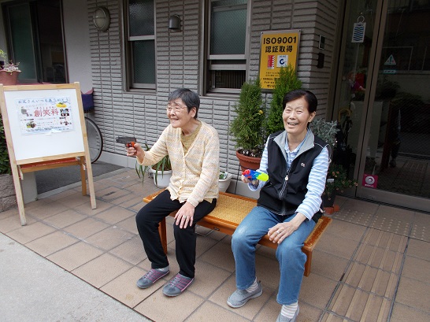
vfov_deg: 53.0
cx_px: 215
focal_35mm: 26
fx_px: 323
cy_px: 161
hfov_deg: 67.3
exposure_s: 1/80
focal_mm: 4.6
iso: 80
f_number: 3.2
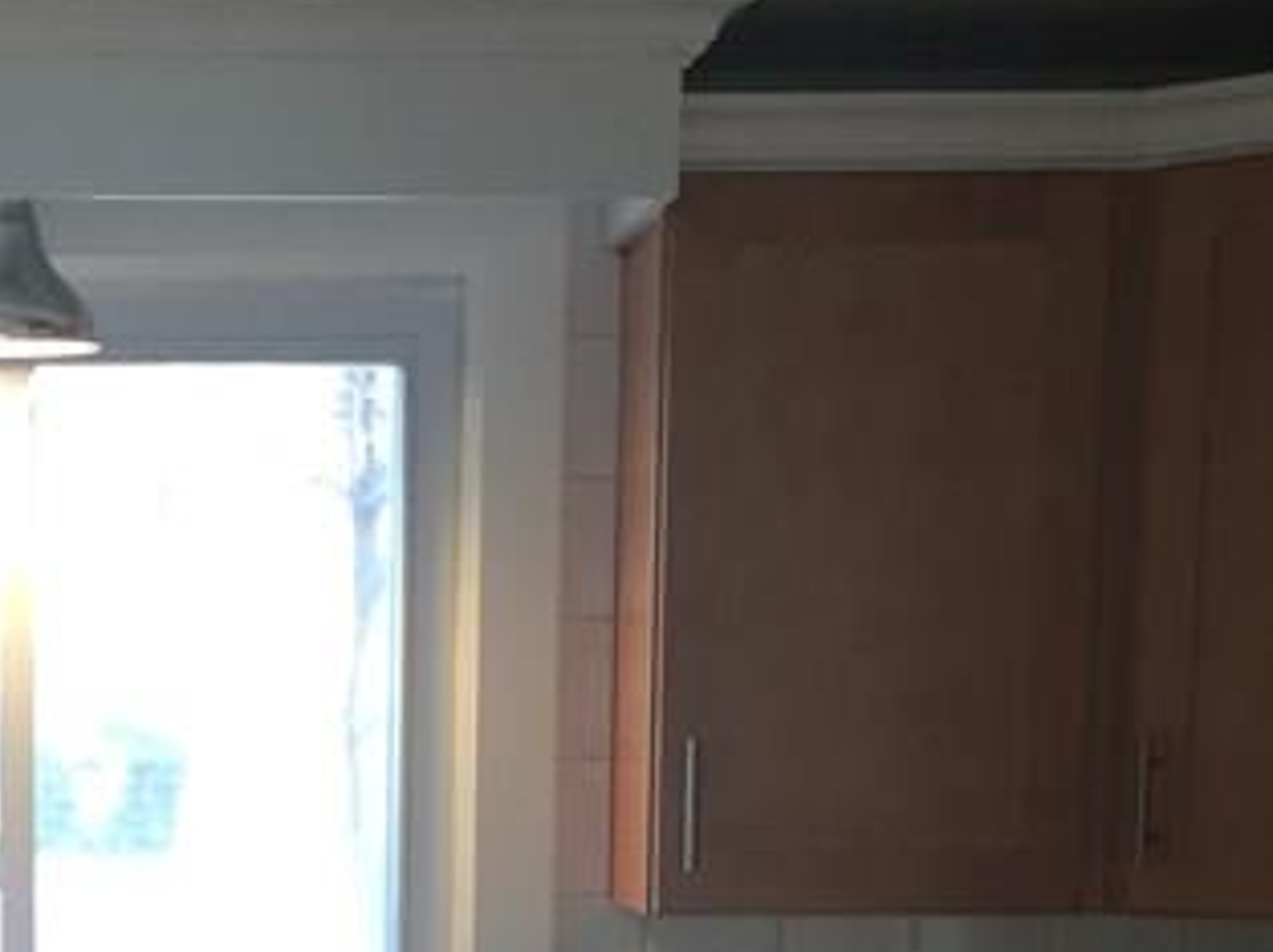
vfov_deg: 14.7
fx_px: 3490
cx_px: 126
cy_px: 1343
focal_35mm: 95
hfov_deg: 20.3
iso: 50
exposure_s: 1/30
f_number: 2.2
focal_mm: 4.15
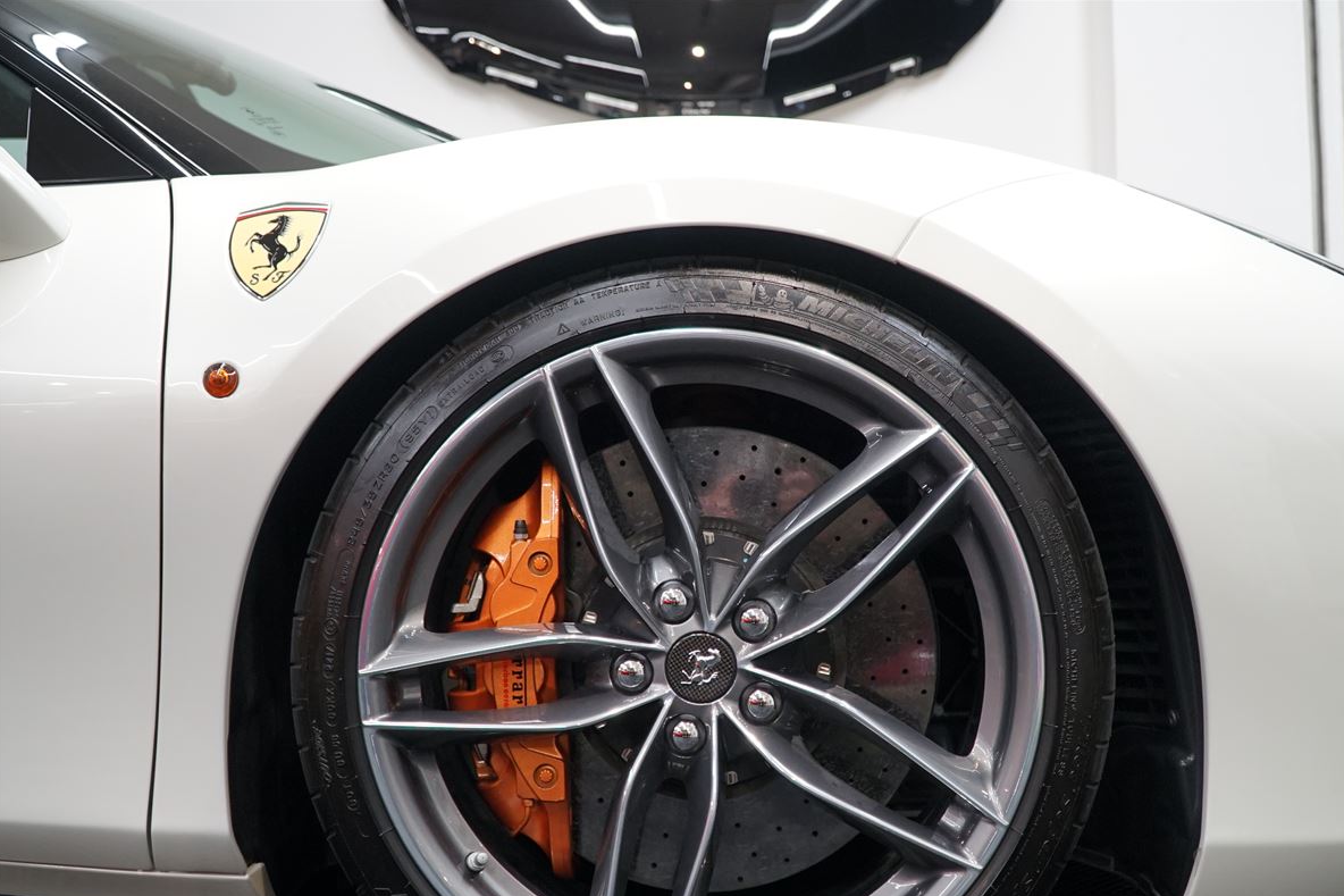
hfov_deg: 48.4
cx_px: 719
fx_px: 1493
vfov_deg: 33.4
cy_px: 483
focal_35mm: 40
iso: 640
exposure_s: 1/60
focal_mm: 25
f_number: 4.5
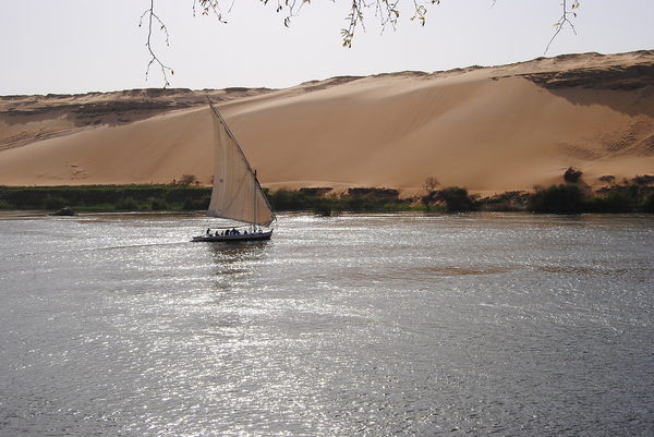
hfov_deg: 38.9
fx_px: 927
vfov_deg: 26.5
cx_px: 327
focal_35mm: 51
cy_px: 218
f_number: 10
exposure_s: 1/400
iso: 100
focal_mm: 34
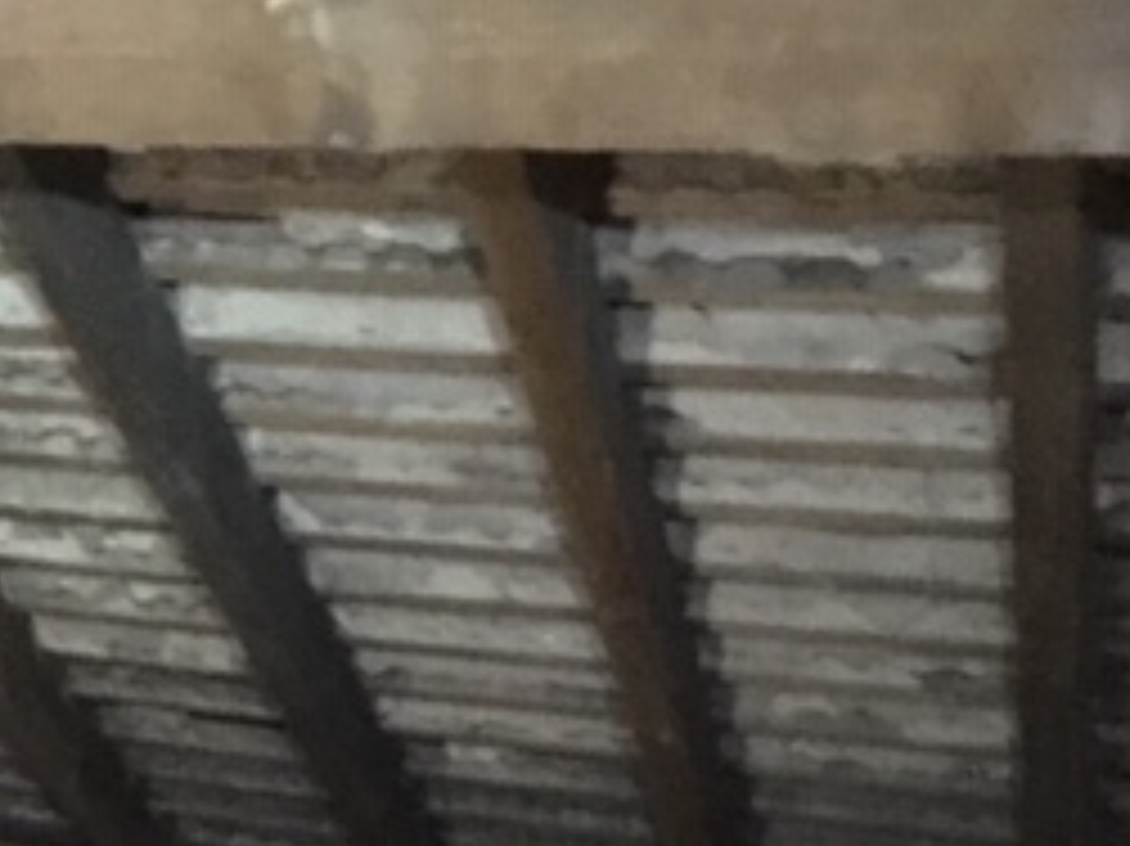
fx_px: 2414
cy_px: 1071
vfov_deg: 18.6
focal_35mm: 74
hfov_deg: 25.8
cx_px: 207
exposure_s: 1/17
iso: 1000
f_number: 2.2
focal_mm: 4.15
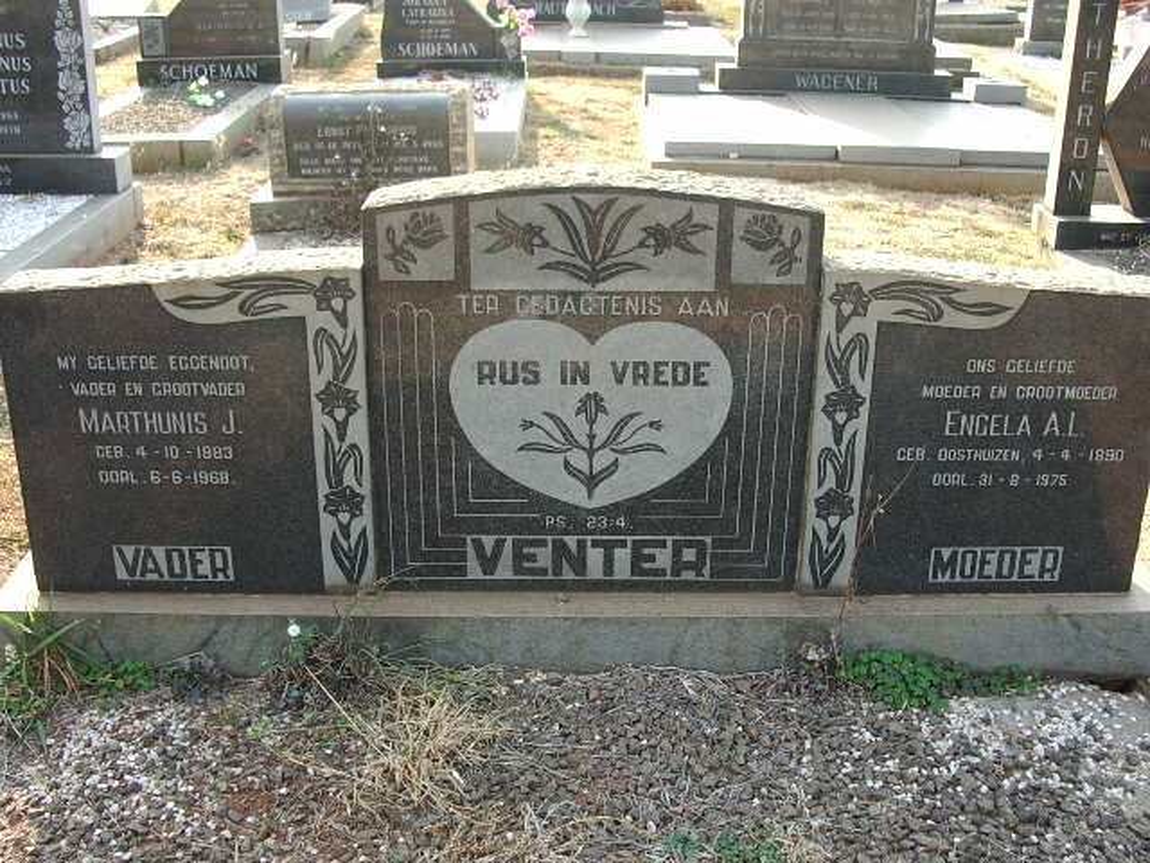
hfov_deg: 45.8
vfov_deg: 35.1
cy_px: 432
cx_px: 575
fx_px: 1362
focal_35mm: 41
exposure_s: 1/80
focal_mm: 6.8
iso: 50
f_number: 2.8
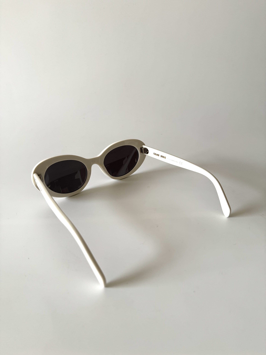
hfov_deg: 56.8
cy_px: 178
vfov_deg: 71.6
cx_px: 133
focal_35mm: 24
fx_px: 246
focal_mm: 6.76
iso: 200
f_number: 1.78
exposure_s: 1/106
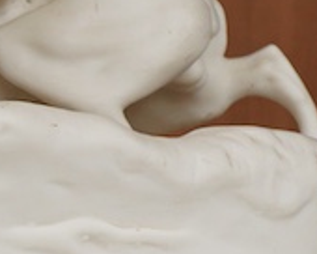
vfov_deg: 6.9
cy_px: 86
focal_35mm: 223
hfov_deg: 8.3
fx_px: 2092
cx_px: -308
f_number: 10
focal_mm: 30
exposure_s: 1/125
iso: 1250
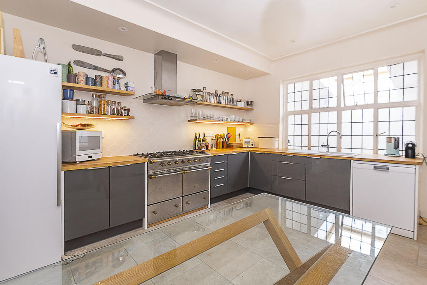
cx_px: 214
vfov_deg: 77.3
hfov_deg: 100.4
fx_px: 178
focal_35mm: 15
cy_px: 142
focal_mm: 10
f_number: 7.1
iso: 400
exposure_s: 1/10
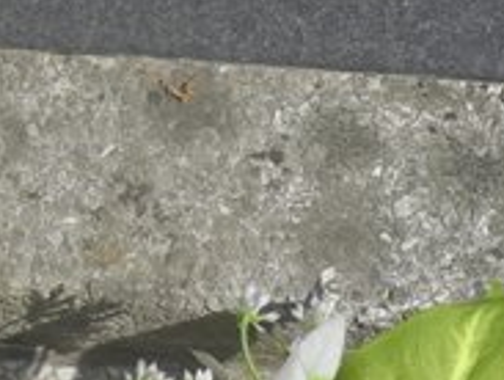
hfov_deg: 8.9
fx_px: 3180
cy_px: -438
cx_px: -204
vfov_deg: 6.6
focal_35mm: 218
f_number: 4.5
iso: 100
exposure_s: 1/1000
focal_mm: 10.7
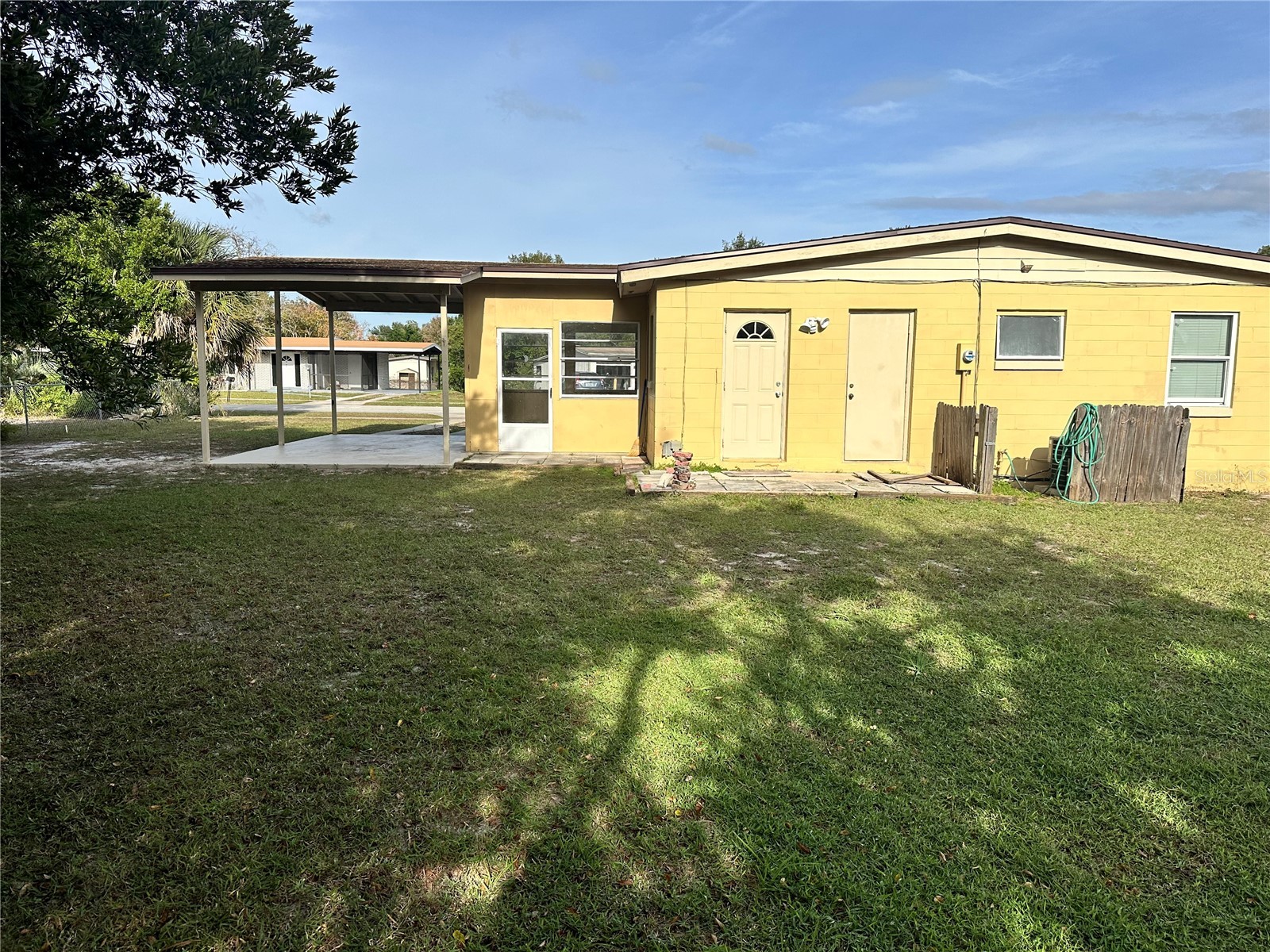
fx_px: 881
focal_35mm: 24
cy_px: 476
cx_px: 635
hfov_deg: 71.6
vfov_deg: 56.8
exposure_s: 1/5525
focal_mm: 6.86
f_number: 1.78
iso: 80
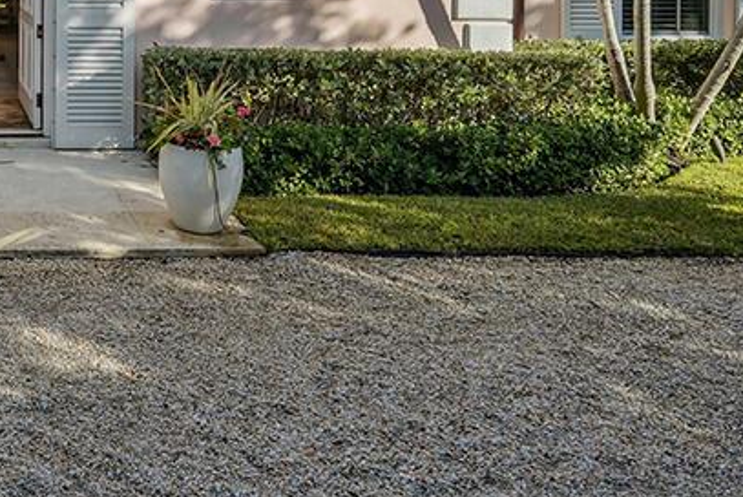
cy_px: -42
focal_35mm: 40
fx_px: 826
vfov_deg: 30.2
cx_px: -16
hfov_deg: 41.5
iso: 320
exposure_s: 1/400
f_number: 11
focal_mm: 16
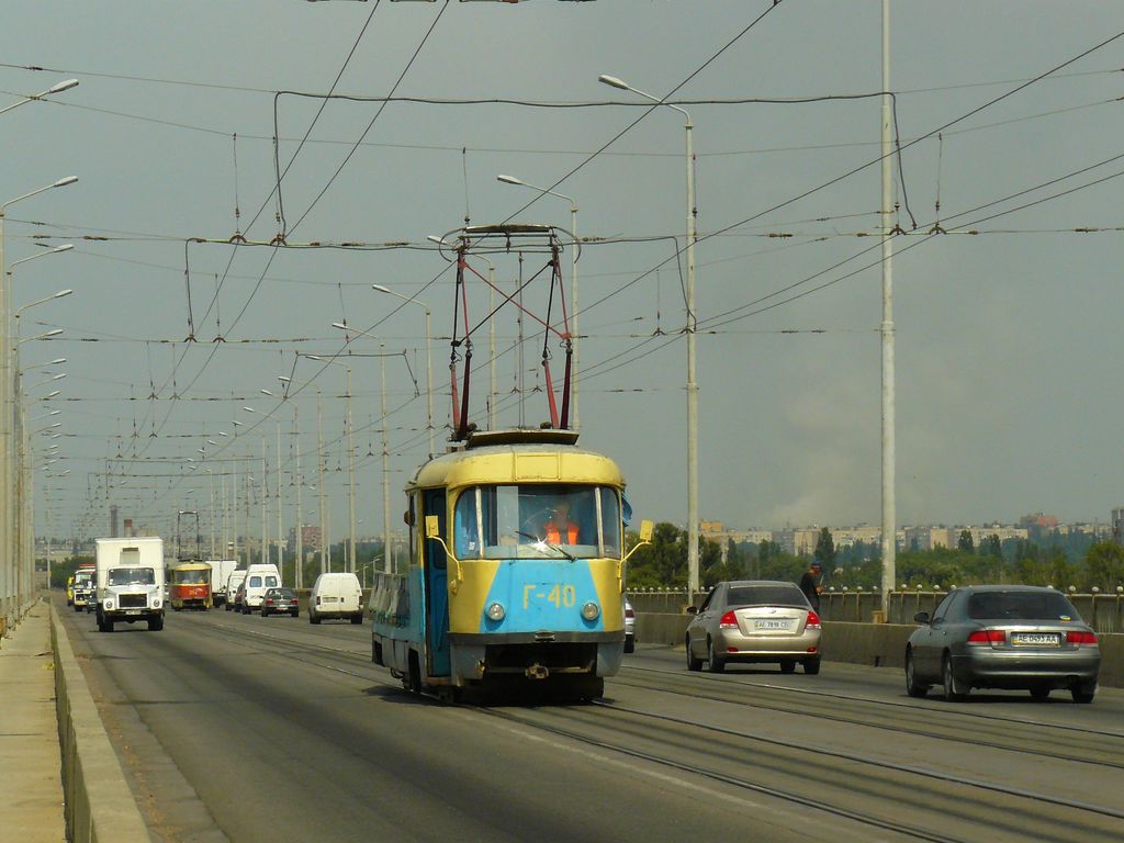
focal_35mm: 154
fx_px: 5000
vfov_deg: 9.6
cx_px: 562
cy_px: 422
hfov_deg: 12.8
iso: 200
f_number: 8
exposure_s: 1/640
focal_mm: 25.7
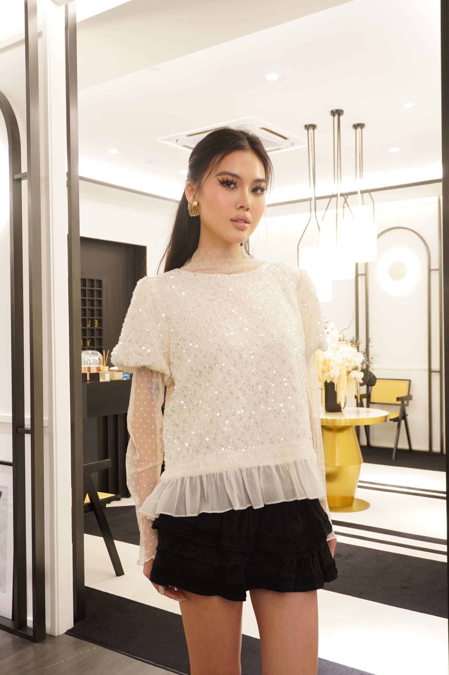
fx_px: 647
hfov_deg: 38.3
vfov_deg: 55.1
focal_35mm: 34
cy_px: 338
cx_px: 224
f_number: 5
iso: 640
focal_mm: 23
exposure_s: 1/13
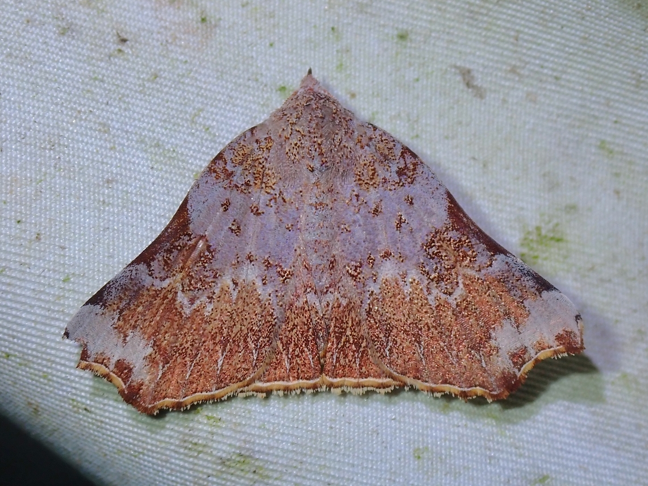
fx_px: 1872
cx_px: 324
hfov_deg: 19.6
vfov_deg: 14.8
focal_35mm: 100
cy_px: 243
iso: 200
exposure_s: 1/320
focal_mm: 18
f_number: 6.3
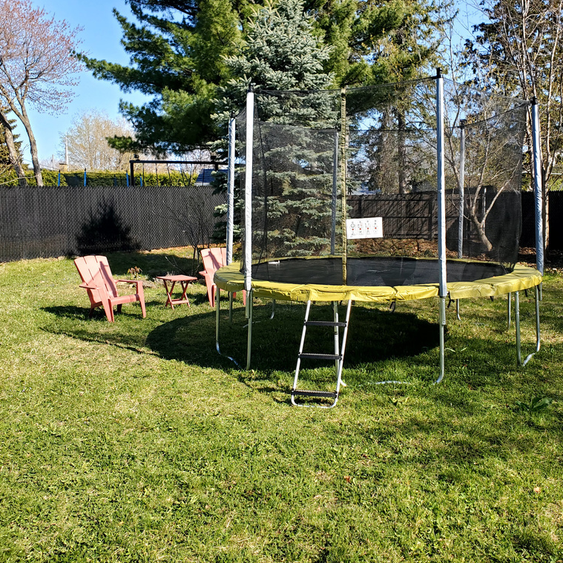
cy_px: 284
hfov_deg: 52.2
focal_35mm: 31
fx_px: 570
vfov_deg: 52.5
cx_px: 337
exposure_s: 1/654
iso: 50
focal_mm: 4.3
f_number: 2.4
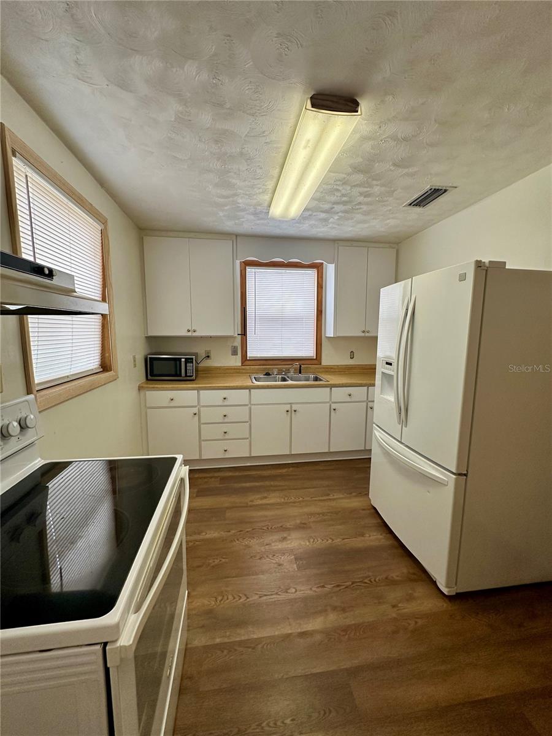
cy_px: 368
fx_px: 298
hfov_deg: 85.7
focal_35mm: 14
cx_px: 276
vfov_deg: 102.1
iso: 160
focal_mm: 2.22
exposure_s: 1/120
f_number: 2.2
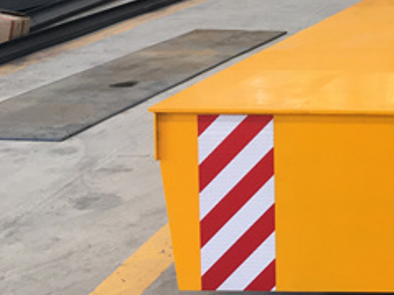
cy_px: -12
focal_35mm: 97
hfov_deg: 17.8
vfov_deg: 14.9
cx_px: 620
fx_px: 1104
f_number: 2.2
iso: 32
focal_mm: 4.15
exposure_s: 1/100
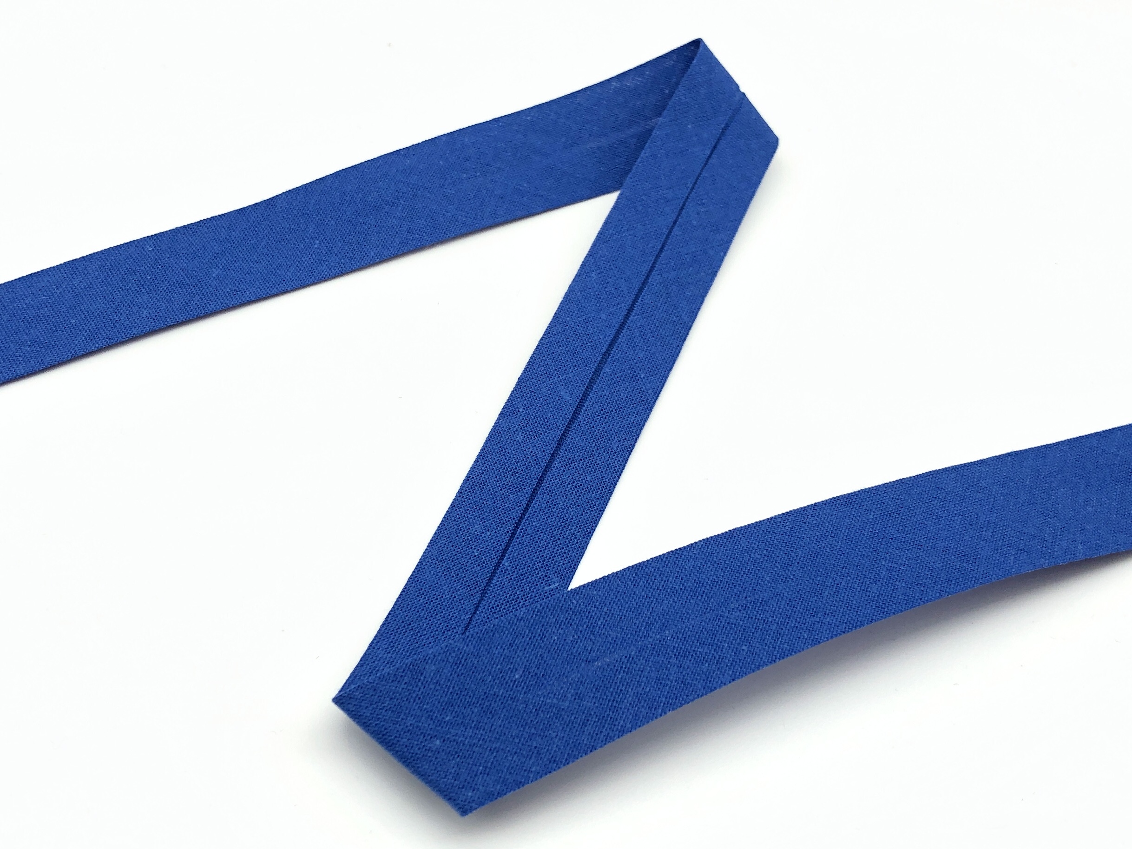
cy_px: 424
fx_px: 916
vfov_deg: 49.7
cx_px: 566
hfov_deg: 63.4
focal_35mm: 28
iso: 20
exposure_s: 1/286
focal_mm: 3.99
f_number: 1.8
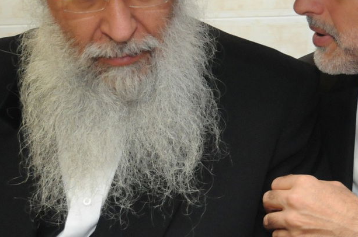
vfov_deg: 14.1
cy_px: 50
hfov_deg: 21.2
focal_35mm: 96
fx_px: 953
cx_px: 248
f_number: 4.5
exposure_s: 1/100
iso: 1600
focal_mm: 28
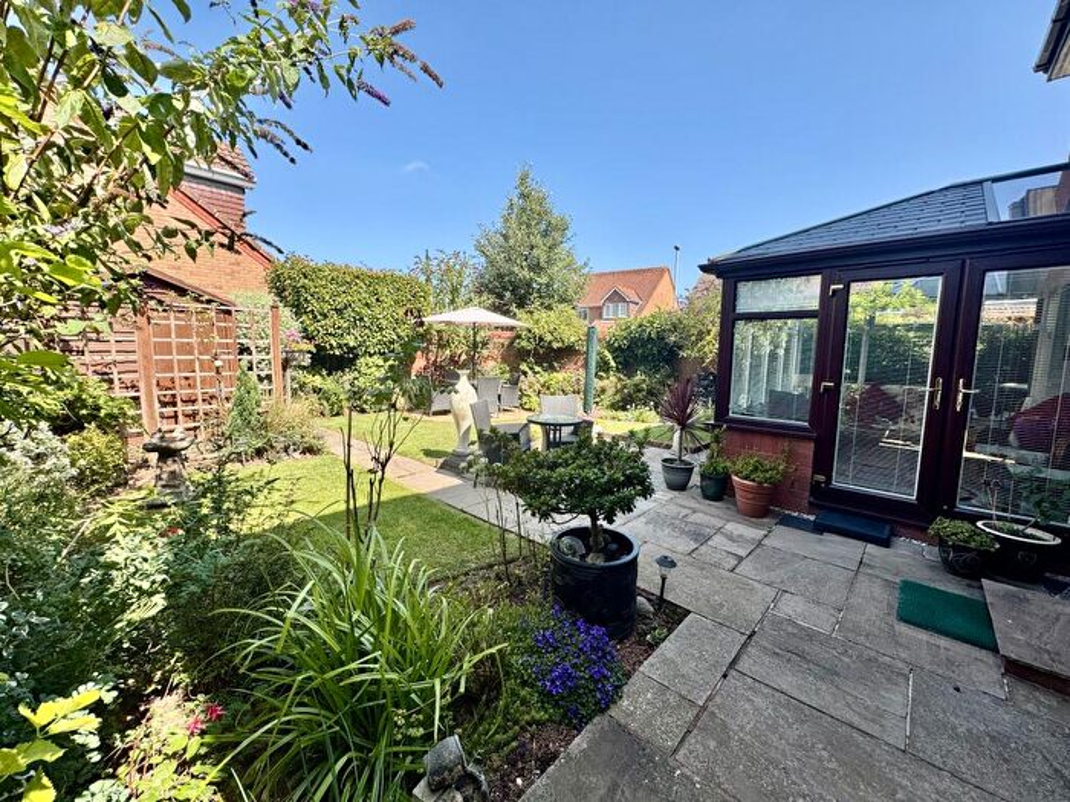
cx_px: 535
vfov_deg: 85.7
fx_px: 433
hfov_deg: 102.1
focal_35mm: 14
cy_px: 401
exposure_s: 1/700
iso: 40
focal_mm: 2.22
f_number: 2.2
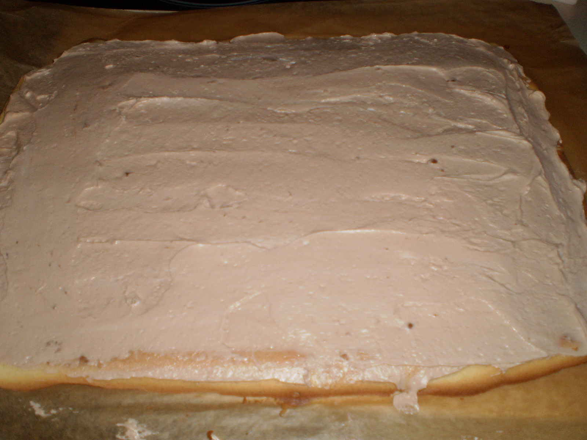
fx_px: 610
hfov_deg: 51.4
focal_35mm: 36
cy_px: 220
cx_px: 294
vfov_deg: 39.7
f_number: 3.1
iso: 125
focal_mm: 6.3
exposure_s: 1/30
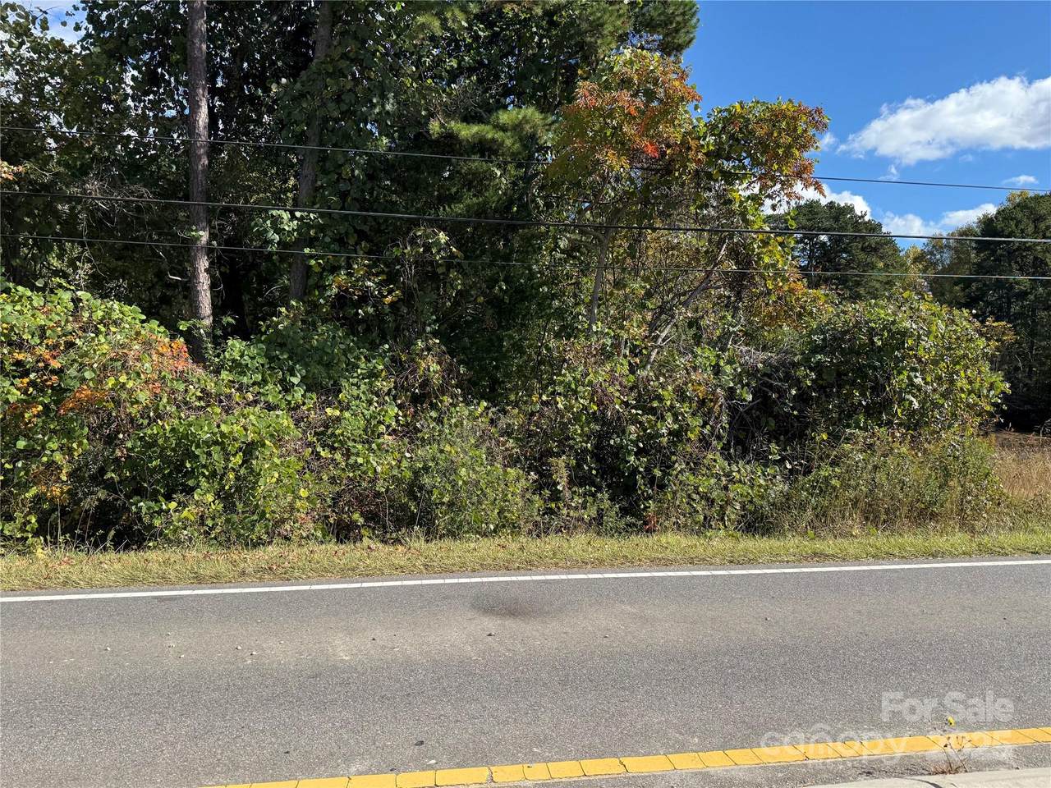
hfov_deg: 71.6
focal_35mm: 24
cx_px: 526
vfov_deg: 56.8
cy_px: 394
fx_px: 729
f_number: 1.78
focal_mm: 6.76
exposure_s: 1/3021
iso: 100
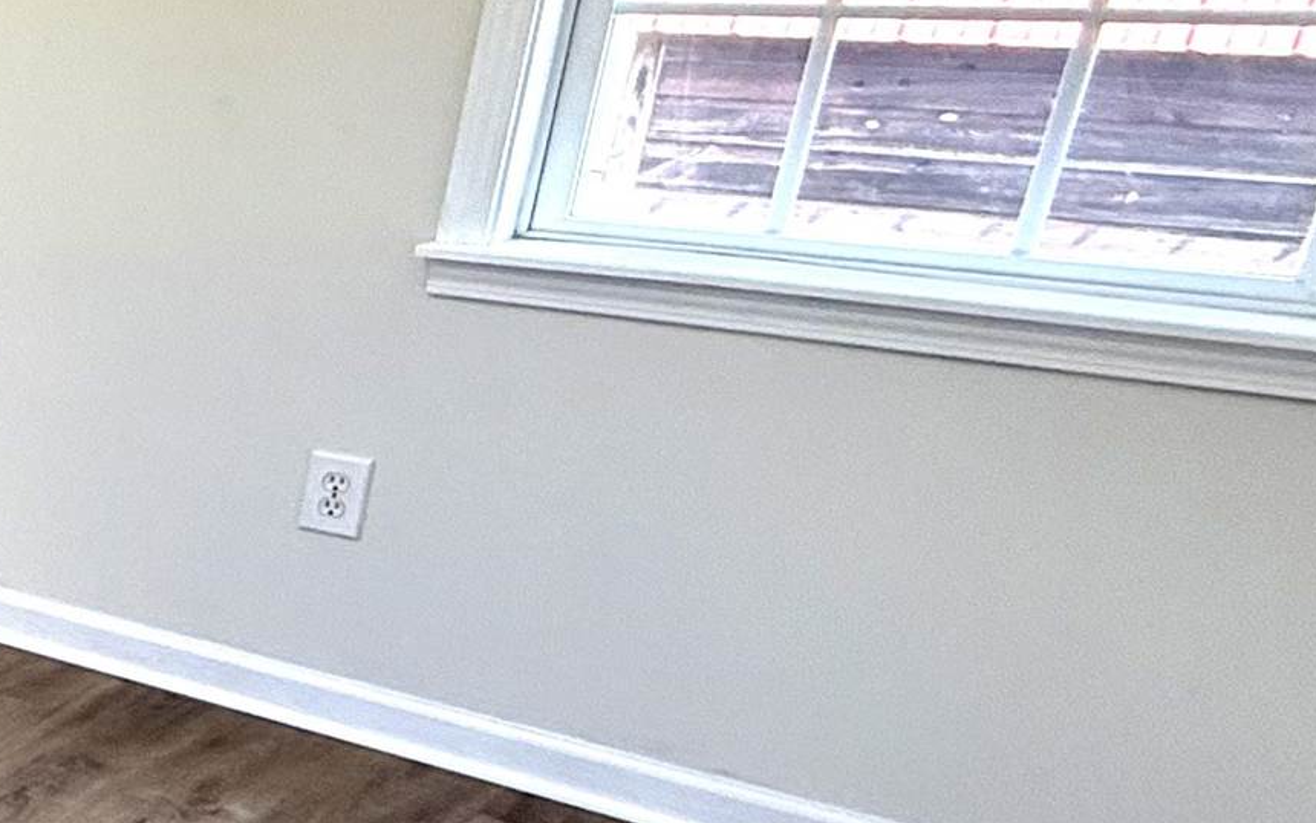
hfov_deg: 22.8
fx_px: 1901
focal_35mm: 53
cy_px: 532
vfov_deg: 24.3
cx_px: -1002
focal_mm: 2.22
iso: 100
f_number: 2.2
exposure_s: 1/120
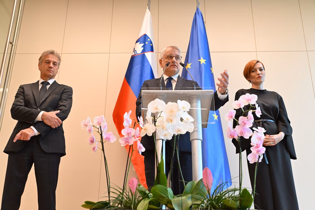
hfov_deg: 48.5
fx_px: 350
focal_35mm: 40
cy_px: 105
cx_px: 158
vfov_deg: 33.4
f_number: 4.5
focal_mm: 40
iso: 4000
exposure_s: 1/200
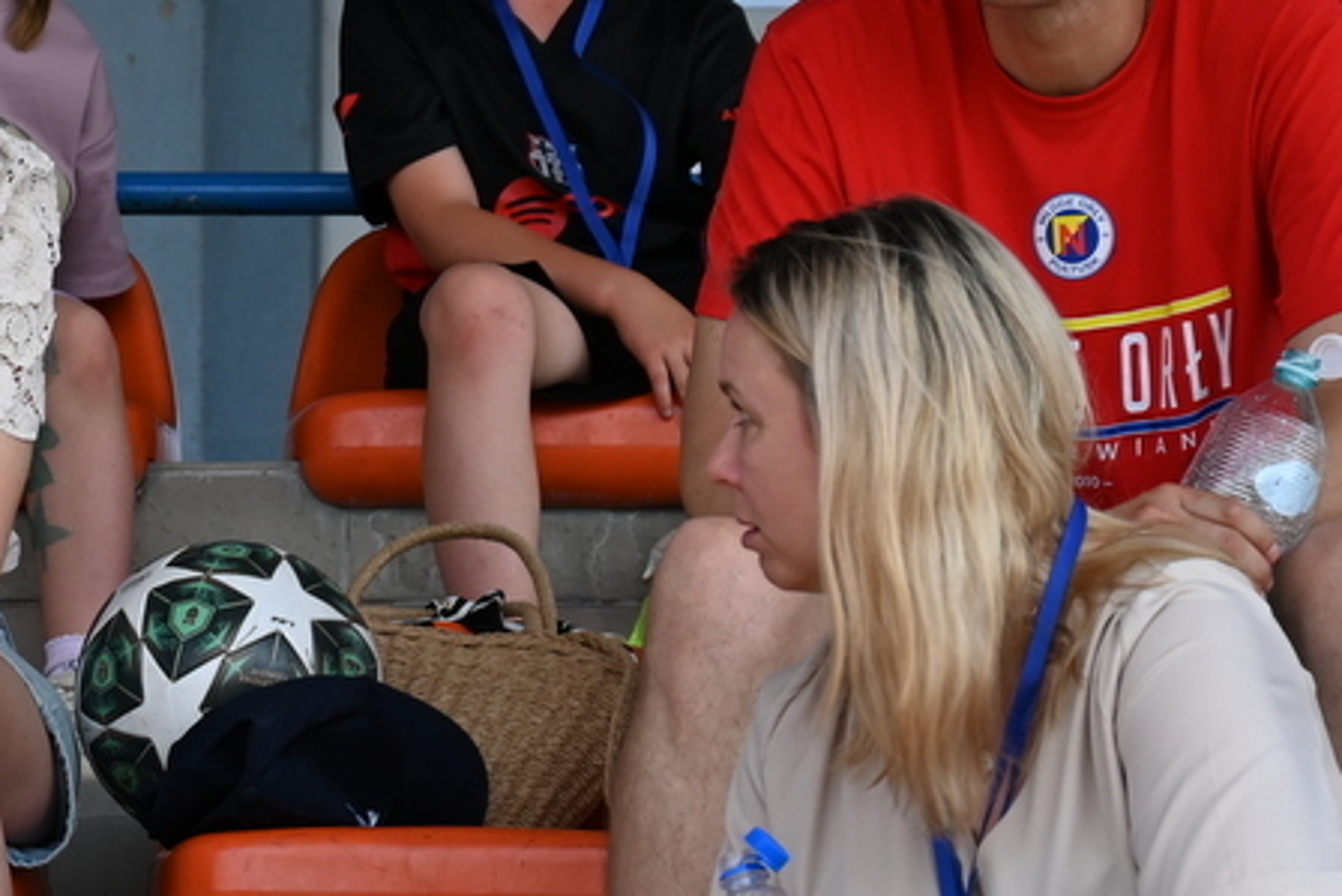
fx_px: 12491
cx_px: -9
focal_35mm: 335
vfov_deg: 4.1
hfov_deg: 6.1
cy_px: 895
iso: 140
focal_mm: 125
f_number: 6.3
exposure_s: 1/250
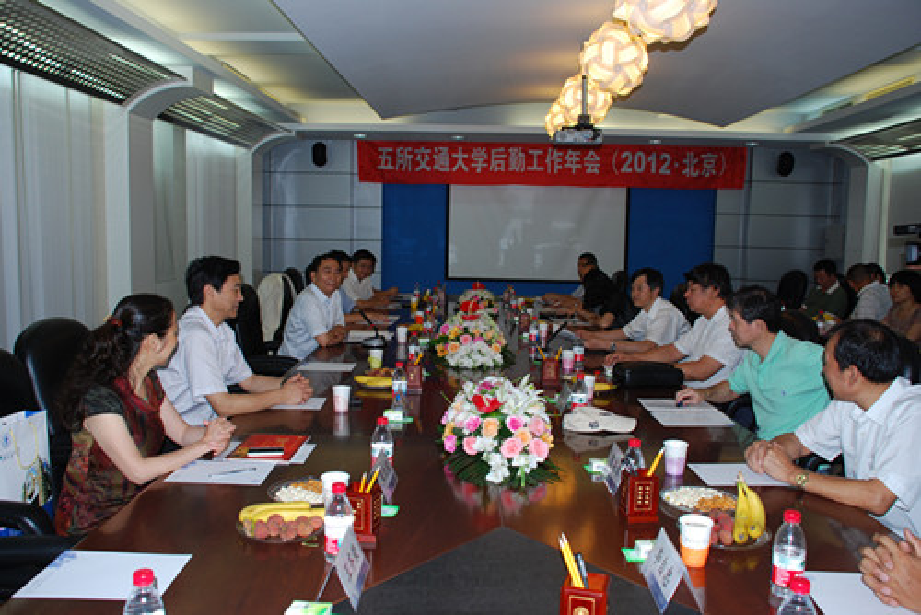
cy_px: 308
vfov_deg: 43.7
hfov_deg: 61.9
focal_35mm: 30
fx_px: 768
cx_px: 460
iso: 200
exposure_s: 1/60
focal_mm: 20
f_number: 3.8
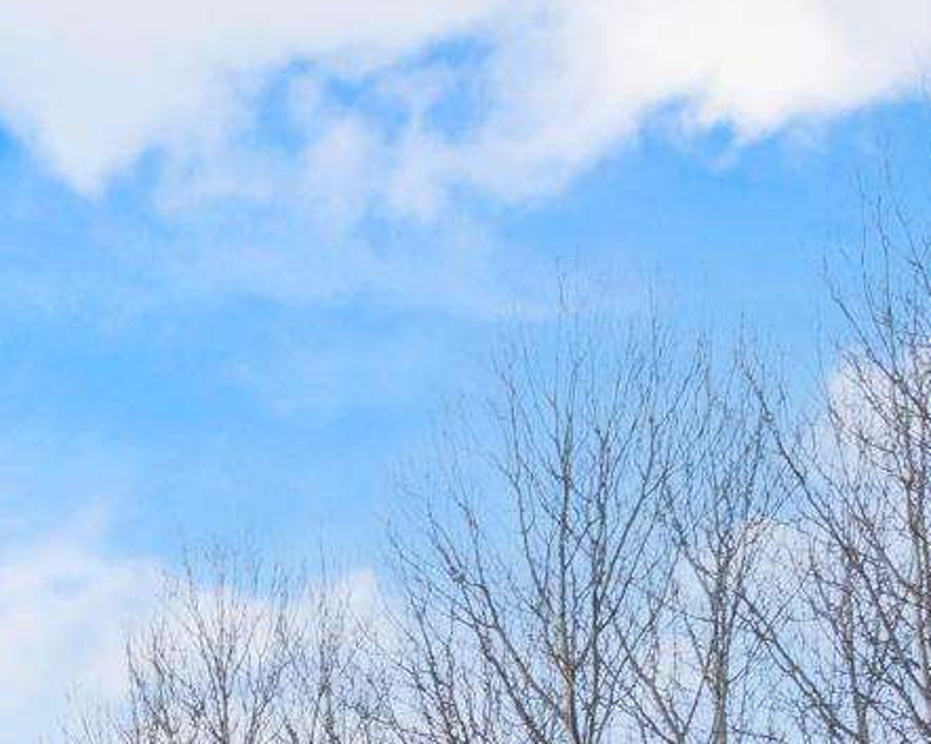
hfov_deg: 18.7
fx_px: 2341
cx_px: -619
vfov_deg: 13.5
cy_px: 1746
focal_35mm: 85
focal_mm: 16
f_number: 11
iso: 640
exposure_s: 1/400
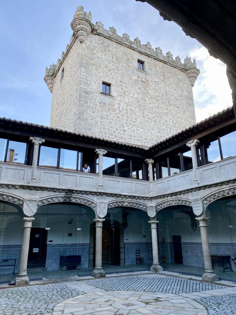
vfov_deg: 67.3
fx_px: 236
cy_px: 158
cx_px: 118
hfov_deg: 53.1
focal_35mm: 26
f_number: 1.8
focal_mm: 4.25
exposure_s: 1/240
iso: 32
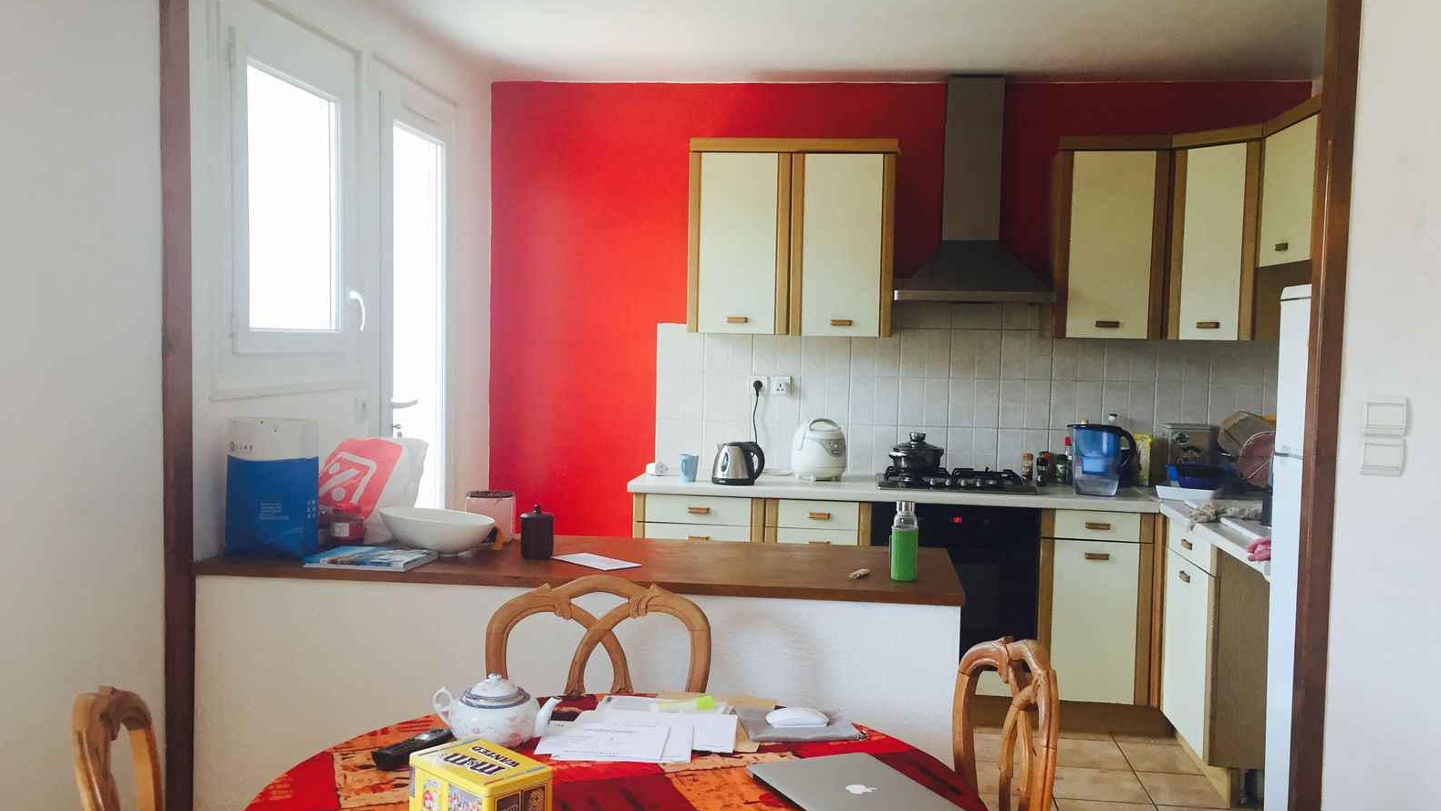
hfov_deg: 61.0
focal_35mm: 32
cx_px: 729
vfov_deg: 36.7
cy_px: 412
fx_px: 1223
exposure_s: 1/30
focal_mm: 4.15
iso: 32
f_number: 2.2
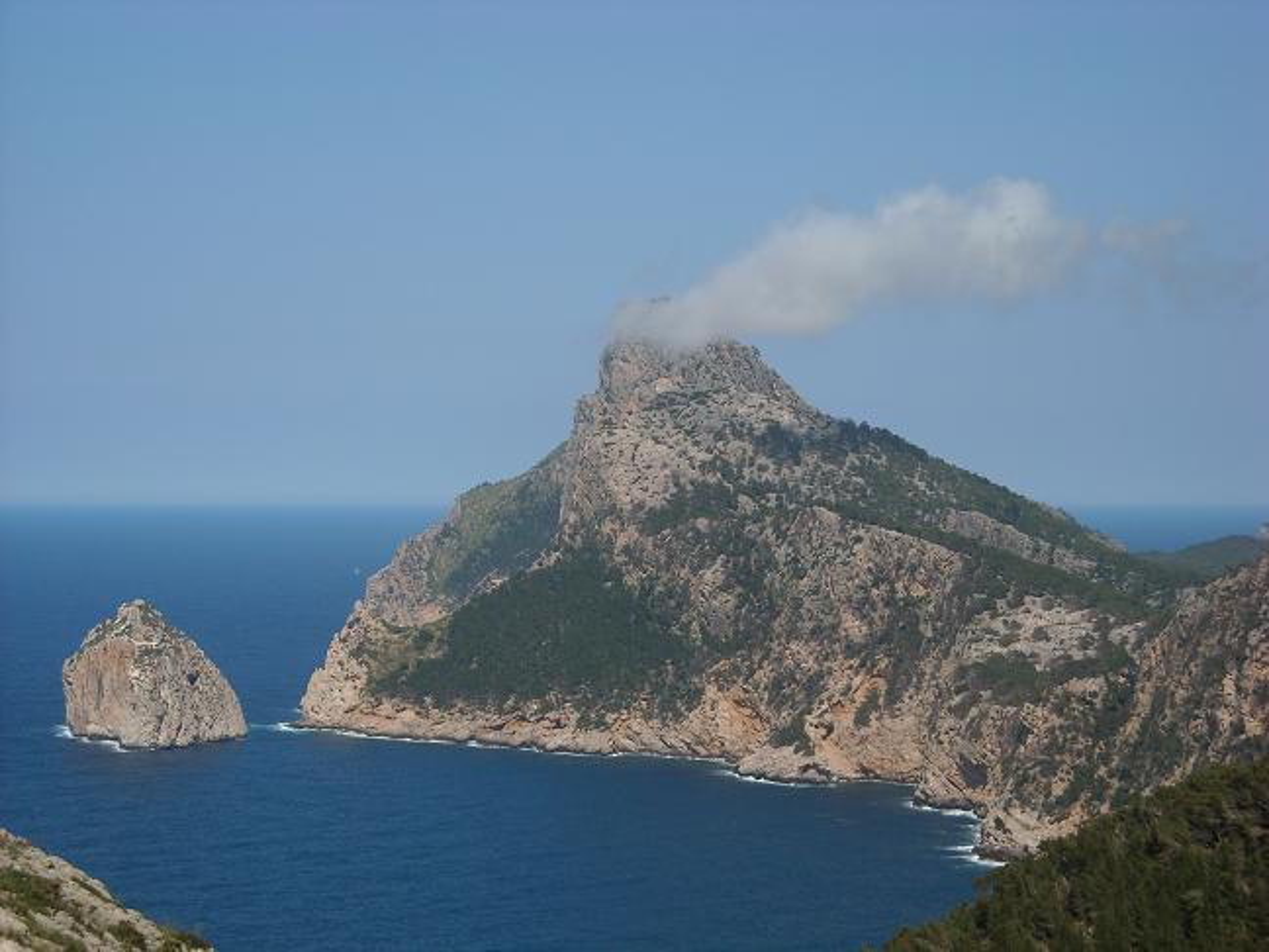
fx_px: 3079
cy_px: 476
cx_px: 634
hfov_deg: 23.3
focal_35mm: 84
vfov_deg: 17.6
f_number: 4.1
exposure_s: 1/804
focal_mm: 13.73
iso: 64
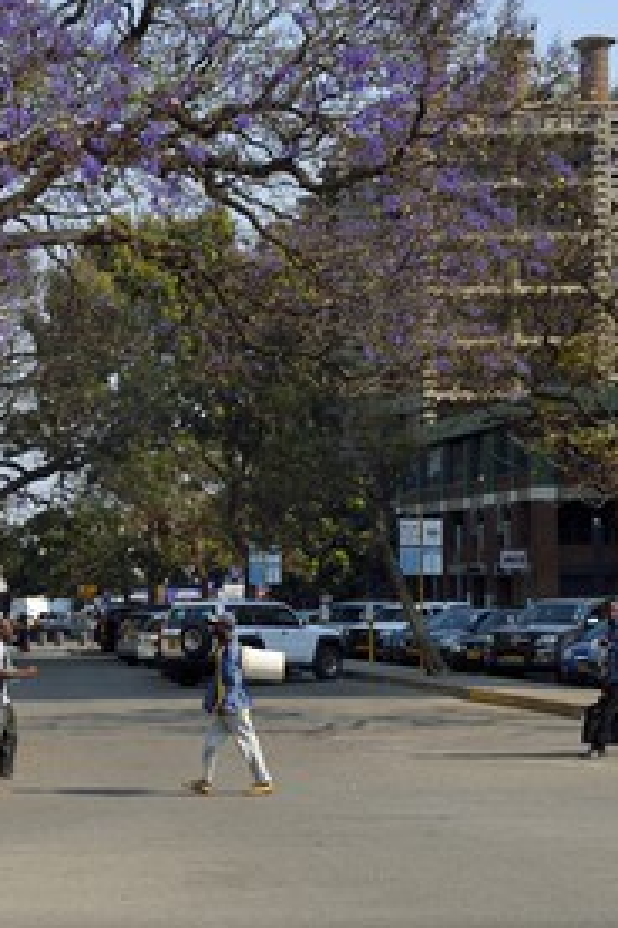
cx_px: -7
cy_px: 464
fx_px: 1725
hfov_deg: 19.7
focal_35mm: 67
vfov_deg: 30.1
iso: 200
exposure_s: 1/400
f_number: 8
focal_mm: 44
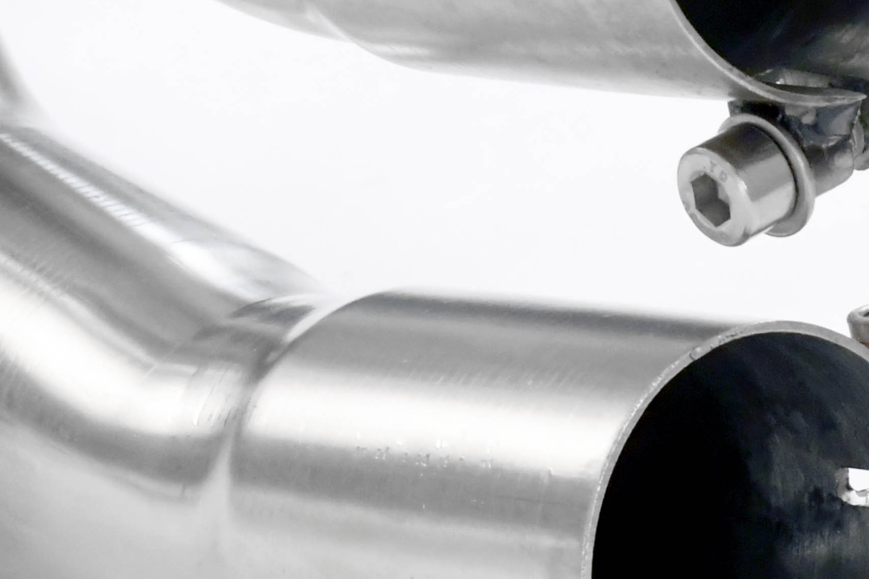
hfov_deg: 3.8
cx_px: 196
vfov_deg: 2.5
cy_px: 103
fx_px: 13203
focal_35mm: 547
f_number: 13
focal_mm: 112
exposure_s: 1/125
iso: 2500
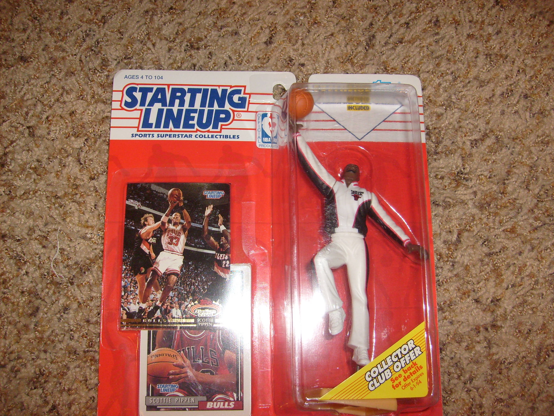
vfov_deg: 40.7
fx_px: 560
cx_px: 277
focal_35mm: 35
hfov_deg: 52.6
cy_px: 208
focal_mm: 5.8
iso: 100
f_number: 2.8
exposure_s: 1/45
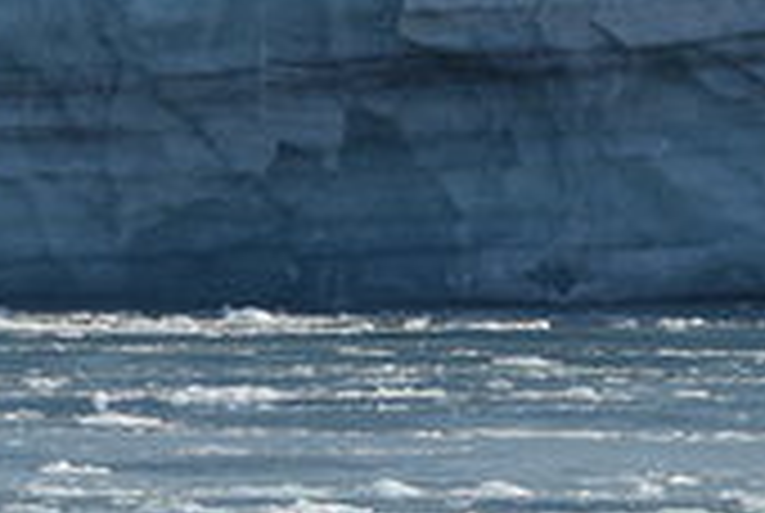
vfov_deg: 1.0
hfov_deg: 1.5
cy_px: -1080
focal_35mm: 1353
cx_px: 302
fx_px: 28801
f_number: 8
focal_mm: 180
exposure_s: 1/400
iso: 100
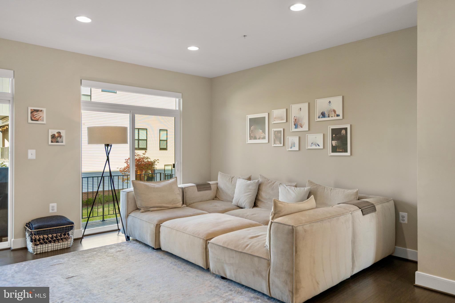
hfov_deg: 71.5
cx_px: 228
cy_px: 152
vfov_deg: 51.3
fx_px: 316
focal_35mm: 25
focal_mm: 25
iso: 320
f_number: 4
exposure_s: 1/160
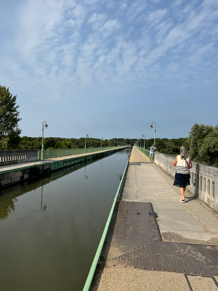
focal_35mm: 24
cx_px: 109
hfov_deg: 56.8
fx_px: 202
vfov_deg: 71.6
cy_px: 146
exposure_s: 1/7092
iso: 80
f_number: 1.78
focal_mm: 6.76
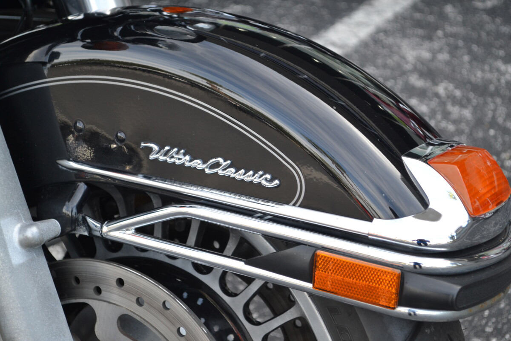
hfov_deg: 24.6
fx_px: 1171
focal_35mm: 82
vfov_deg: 16.6
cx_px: 256
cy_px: 170
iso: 320
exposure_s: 1/125
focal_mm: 55
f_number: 5.6
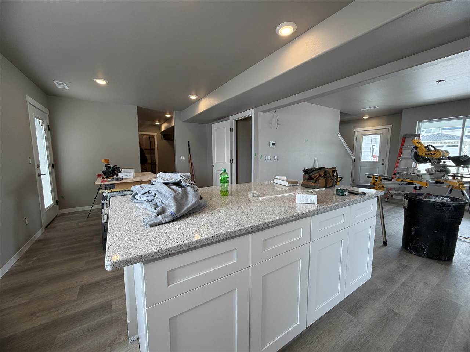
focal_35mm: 14
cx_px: 235
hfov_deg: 102.1
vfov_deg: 85.6
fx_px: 190
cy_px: 176
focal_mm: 2.22
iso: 80
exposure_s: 1/120
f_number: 2.2
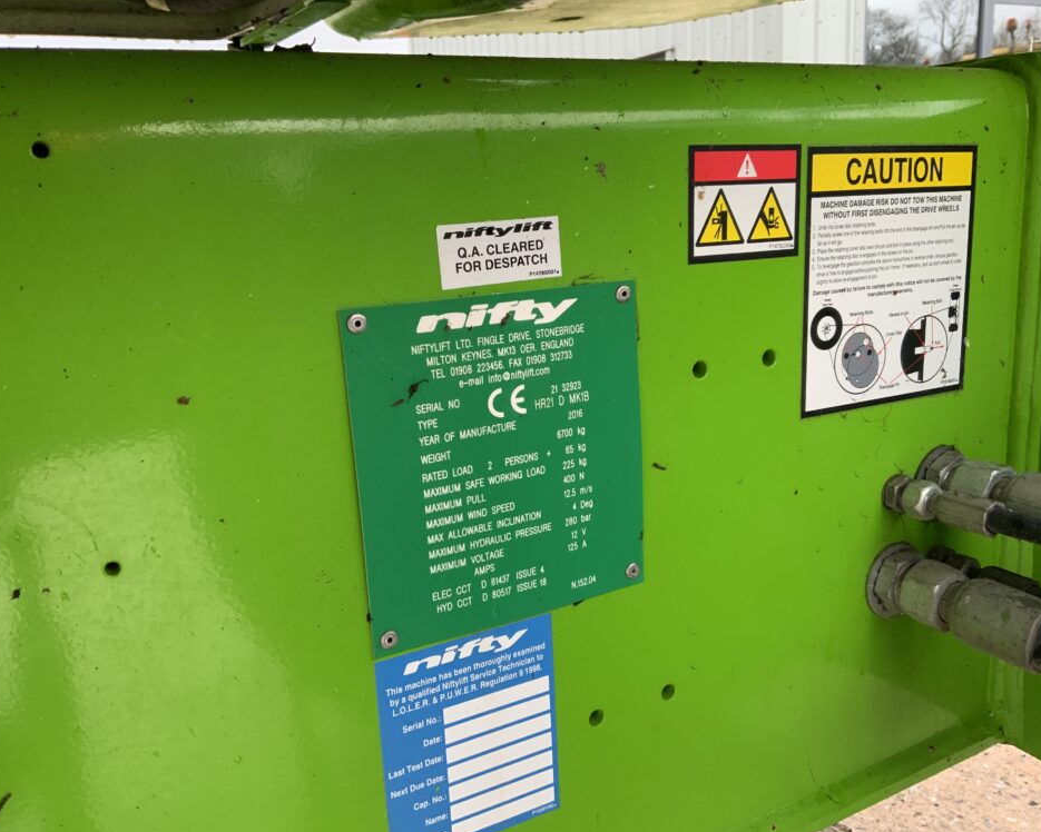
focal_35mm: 31
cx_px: 553
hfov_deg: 57.1
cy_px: 426
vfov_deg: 47.1
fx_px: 955
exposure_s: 1/115
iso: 64
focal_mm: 3
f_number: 1.8
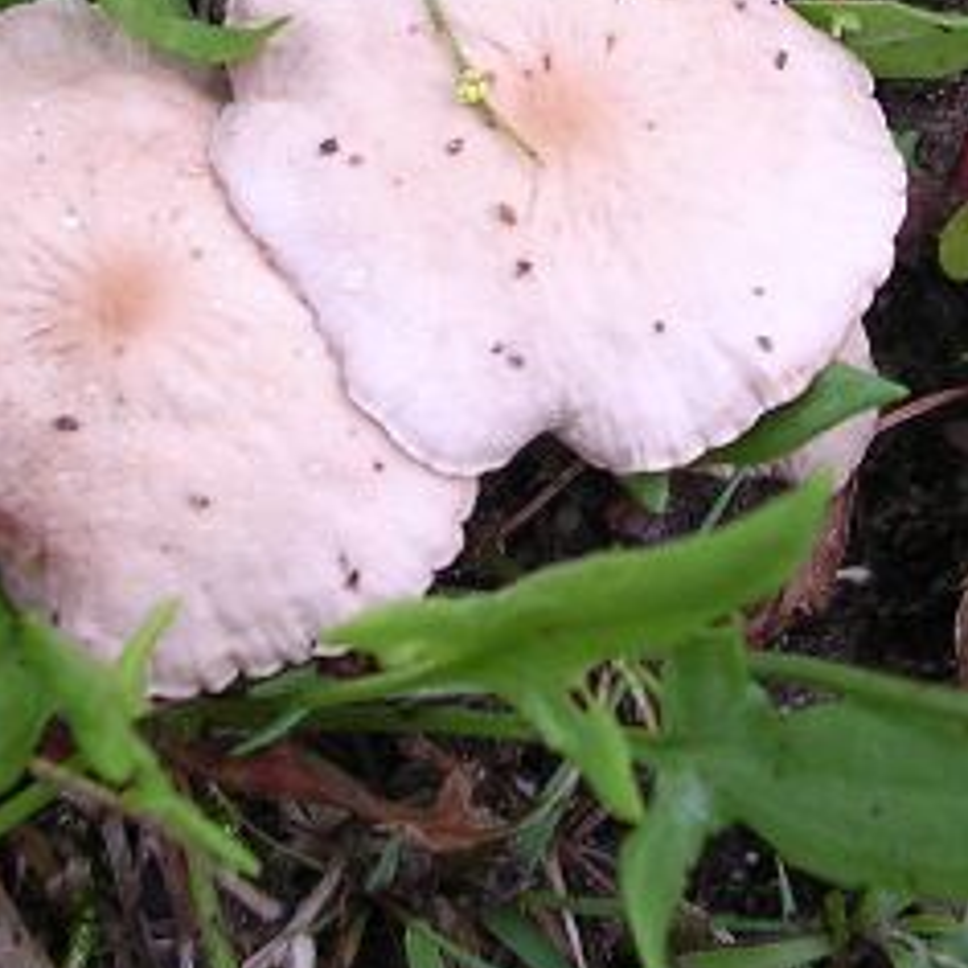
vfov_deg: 15.1
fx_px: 3607
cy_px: 86
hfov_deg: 15.3
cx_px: 648
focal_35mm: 114
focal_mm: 5.8
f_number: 2.8
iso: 100
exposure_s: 1/72.8
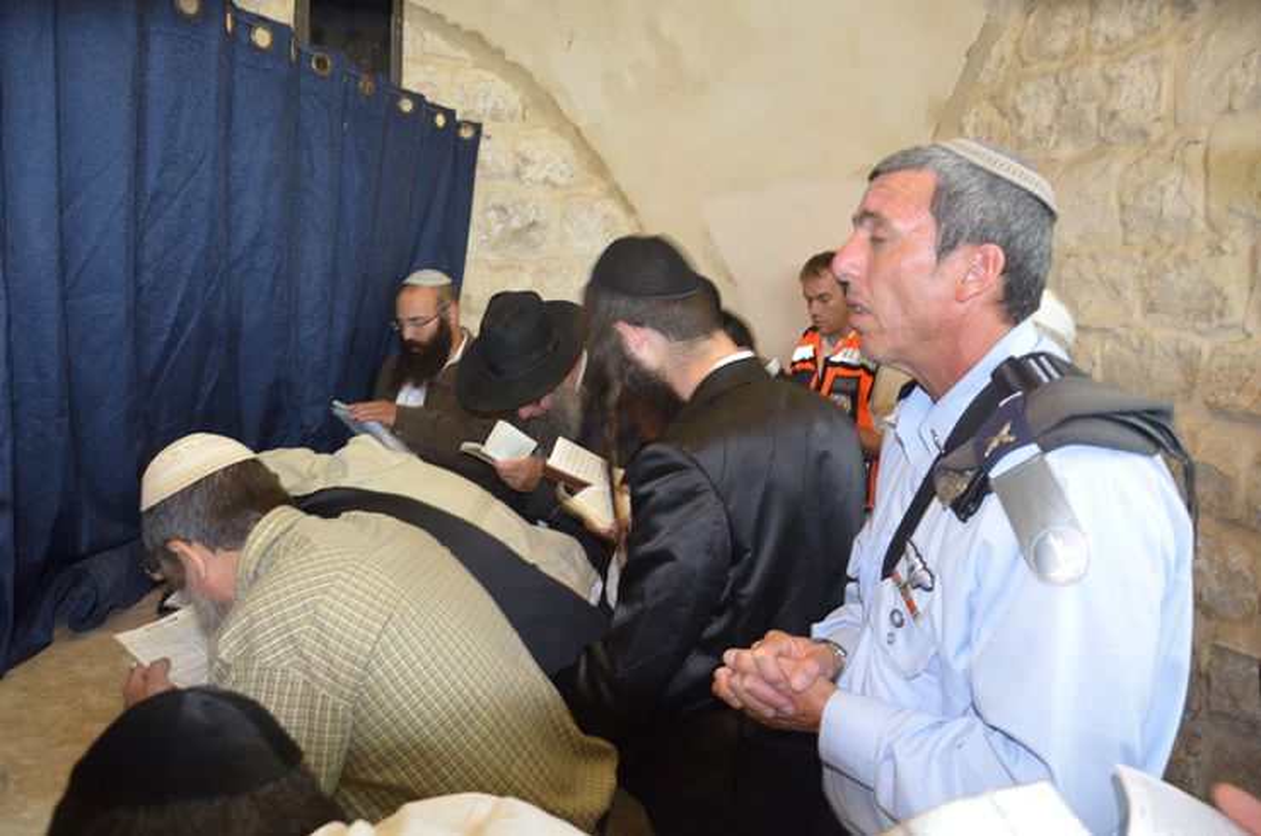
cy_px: 418
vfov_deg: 47.8
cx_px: 630
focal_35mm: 27
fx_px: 944
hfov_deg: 67.5
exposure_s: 1/20
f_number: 3.5
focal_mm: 18
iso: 800
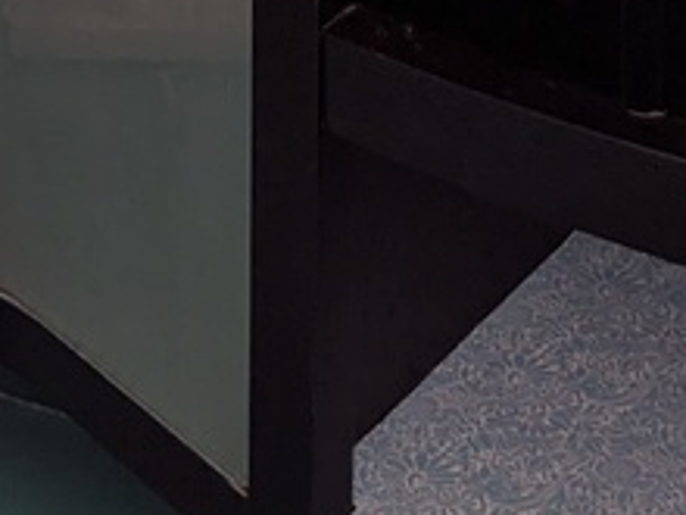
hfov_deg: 11.1
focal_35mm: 177
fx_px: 3508
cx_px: 69
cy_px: -1158
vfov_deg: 7.2
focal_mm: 4.44
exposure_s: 1/59.9
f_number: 1.8
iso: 55
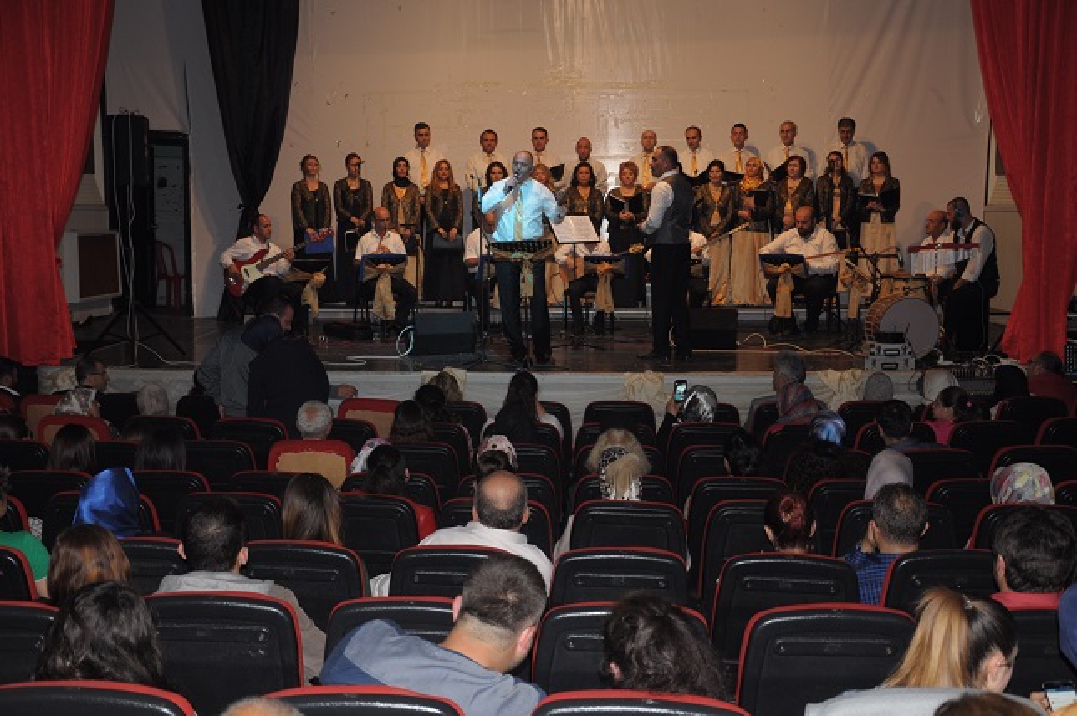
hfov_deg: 38.9
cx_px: 538
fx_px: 1524
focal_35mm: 51
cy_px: 358
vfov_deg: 26.4
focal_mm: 34
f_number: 4.2
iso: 400
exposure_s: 1/60
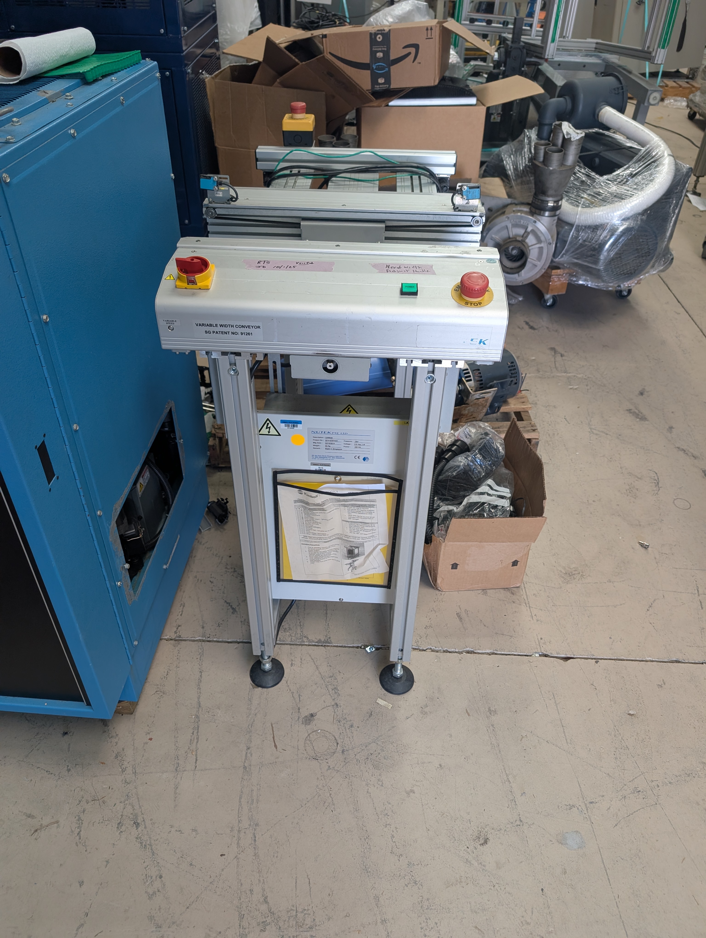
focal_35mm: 24
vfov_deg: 71.5
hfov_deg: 56.9
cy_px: 469
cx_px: 353
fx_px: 651
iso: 128
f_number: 1.68
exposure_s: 1/120
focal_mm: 6.9
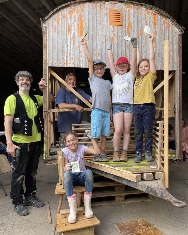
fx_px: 195
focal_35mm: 28
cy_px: 125
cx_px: 93
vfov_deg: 62.2
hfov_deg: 51.5
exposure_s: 1/183
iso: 32
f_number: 1.6
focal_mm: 5.1
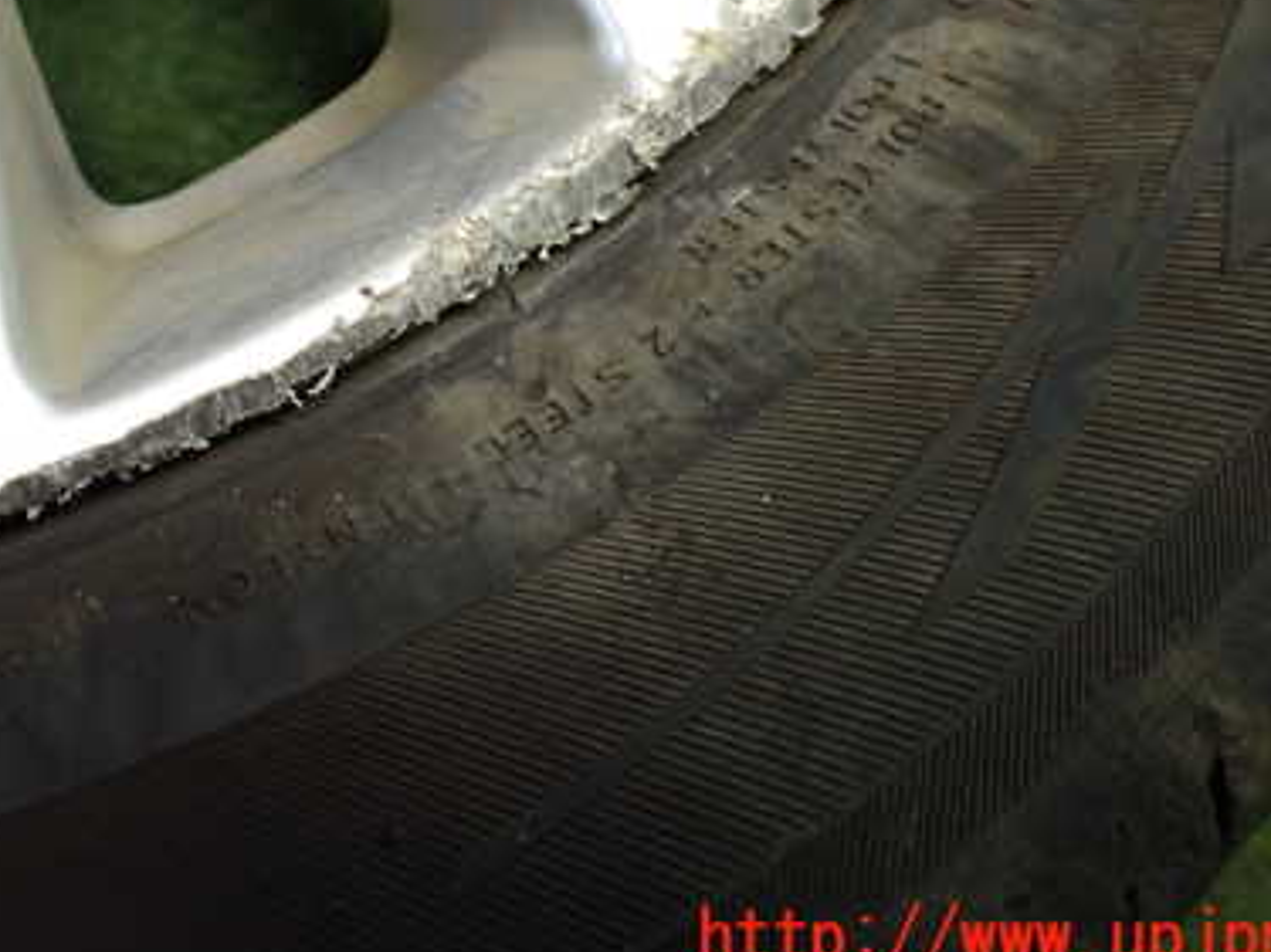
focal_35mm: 48
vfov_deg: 29.7
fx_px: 1762
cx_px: 447
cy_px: 220
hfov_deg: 39.3
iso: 500
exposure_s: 1/125
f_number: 2.3
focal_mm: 5.4
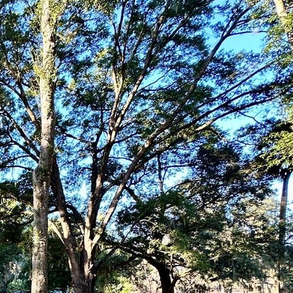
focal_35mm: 41
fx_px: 393
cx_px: -146
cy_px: 289
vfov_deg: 37.0
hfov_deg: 27.8
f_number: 2.2
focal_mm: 2.22
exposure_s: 1/99
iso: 40
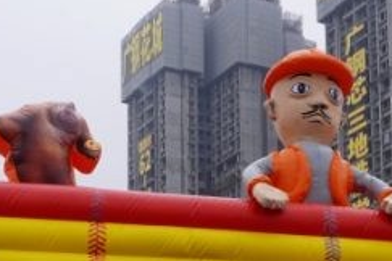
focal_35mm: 101
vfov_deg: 12.6
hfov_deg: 20.1
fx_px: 1100
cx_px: 266
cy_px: 437
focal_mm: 16
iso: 100
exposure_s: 1/125
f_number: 9
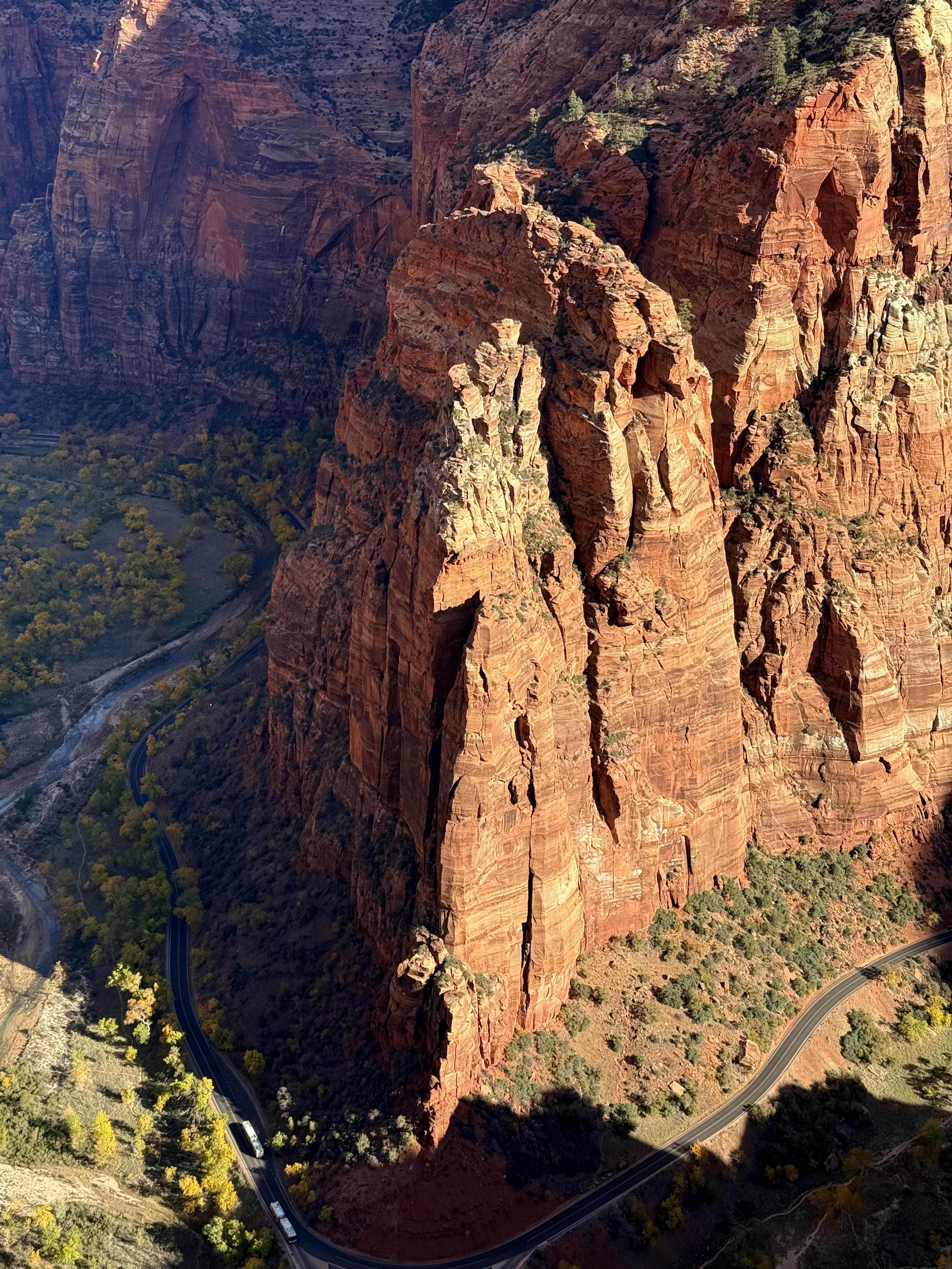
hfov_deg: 30.3
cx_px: 476
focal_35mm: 48
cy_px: 634
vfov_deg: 39.7
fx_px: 1760
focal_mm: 6.76
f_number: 1.78
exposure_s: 1/2976
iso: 100
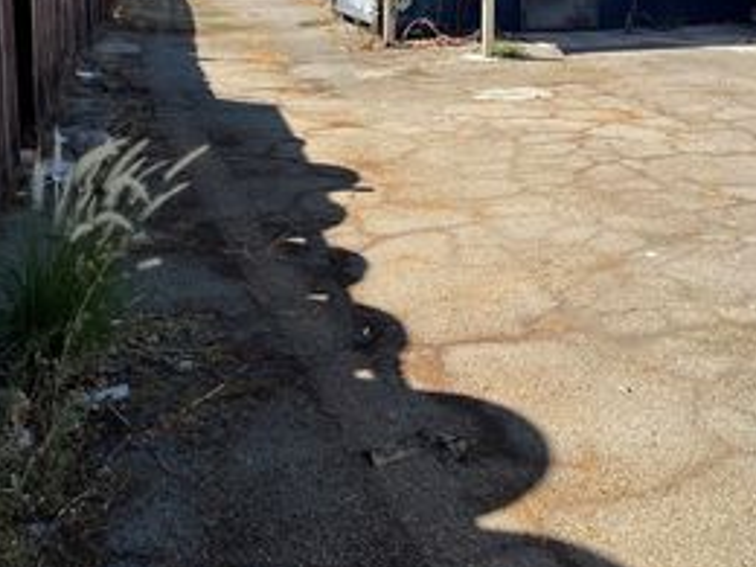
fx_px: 1048
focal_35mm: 48
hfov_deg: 39.0
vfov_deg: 28.9
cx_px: 532
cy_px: 39
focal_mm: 5.1
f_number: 1.6
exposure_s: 1/3165
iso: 32
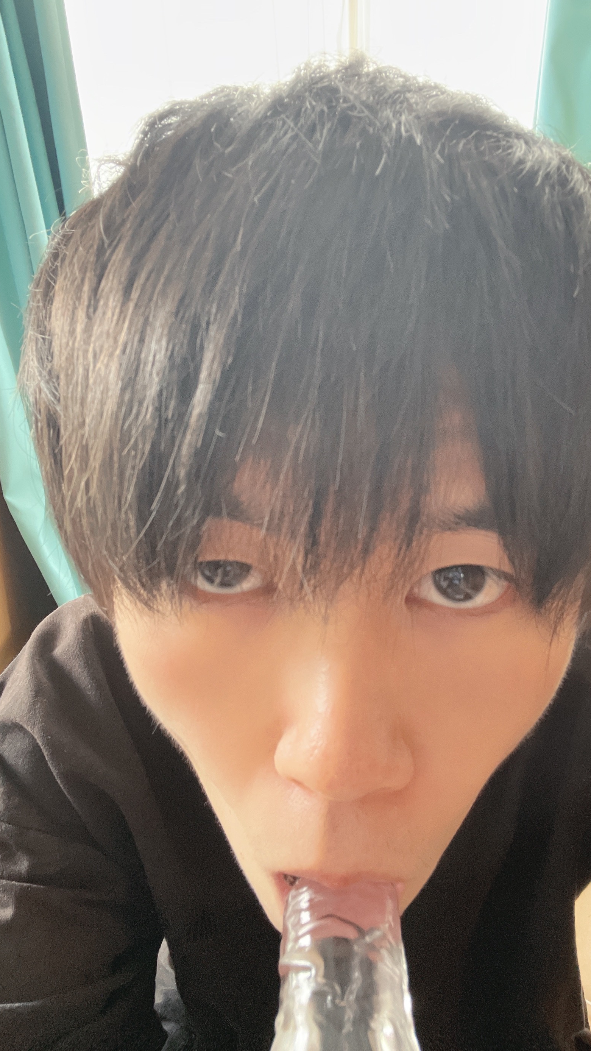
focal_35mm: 26
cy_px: 508
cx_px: 356
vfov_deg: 71.9
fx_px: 725
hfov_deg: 44.1
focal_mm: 2.71
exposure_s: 1/30
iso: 500
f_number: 2.2
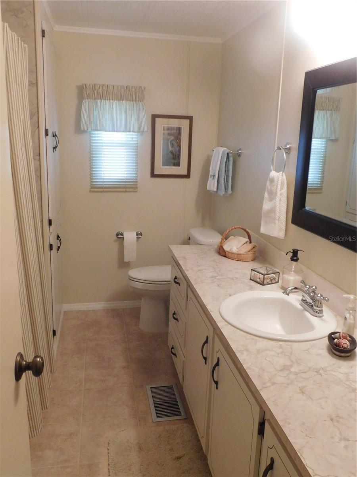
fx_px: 413
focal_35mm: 30
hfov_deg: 46.8
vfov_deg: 60.0
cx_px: 178
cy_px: 238
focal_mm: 5.3
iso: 400
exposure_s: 1/25
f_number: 3.2
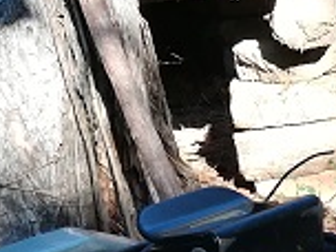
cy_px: 312
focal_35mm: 137
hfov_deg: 12.6
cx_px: 683
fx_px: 1330
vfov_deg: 10.6
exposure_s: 1/50
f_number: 2.2
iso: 50
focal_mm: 3.83
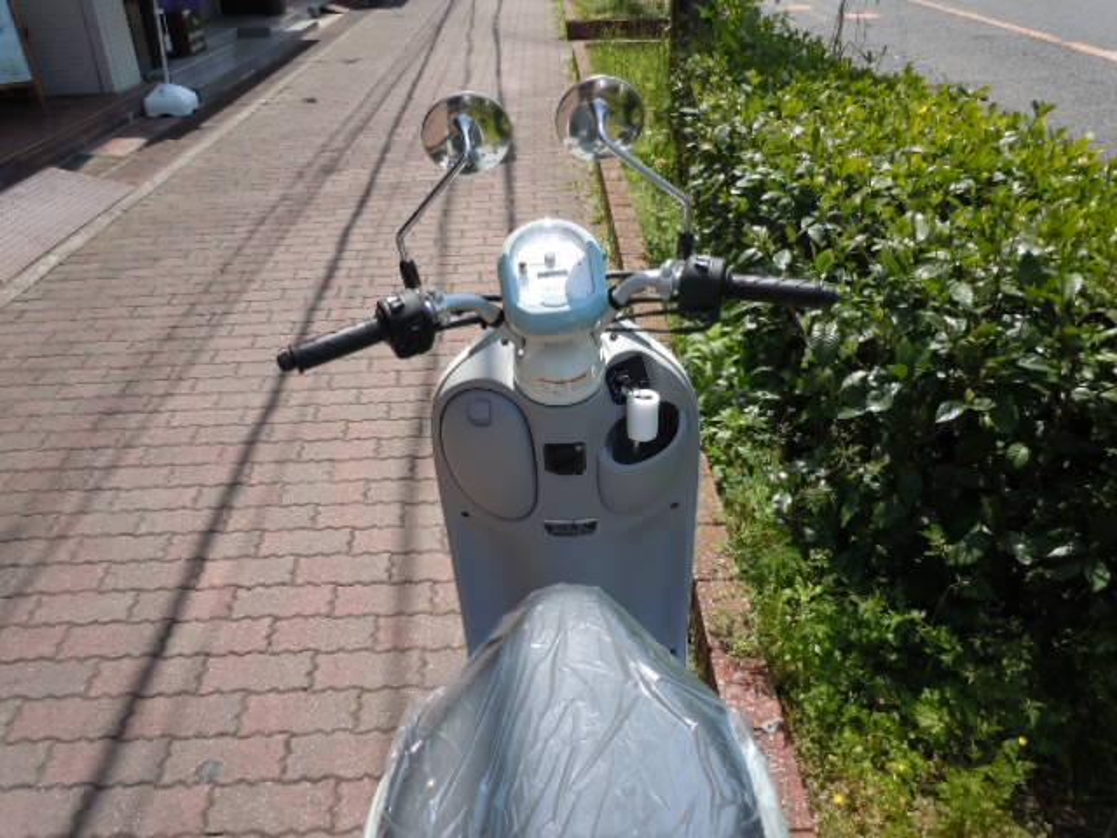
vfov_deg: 49.7
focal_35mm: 28
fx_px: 904
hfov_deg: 63.4
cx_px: 558
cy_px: 419
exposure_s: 1/500
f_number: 3.7
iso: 100
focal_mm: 5
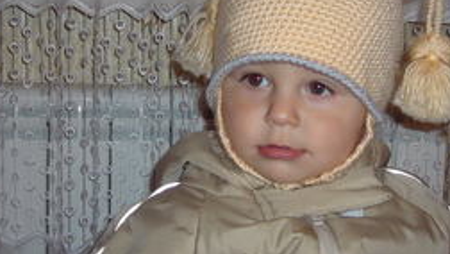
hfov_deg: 30.8
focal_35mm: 68
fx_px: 812
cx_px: 291
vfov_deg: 17.7
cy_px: 106
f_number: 2.8
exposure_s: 1/30
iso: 100
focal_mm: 5.8
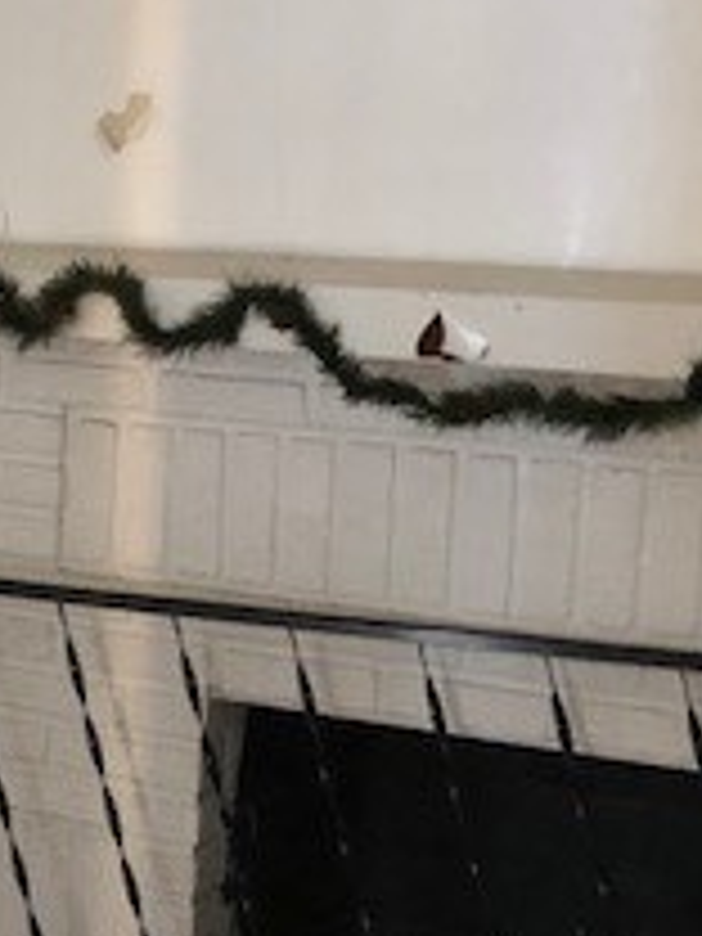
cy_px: 464
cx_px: -374
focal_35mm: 86
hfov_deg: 15.7
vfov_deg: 22.8
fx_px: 2325
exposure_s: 1/4
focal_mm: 4
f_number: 1.8
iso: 125
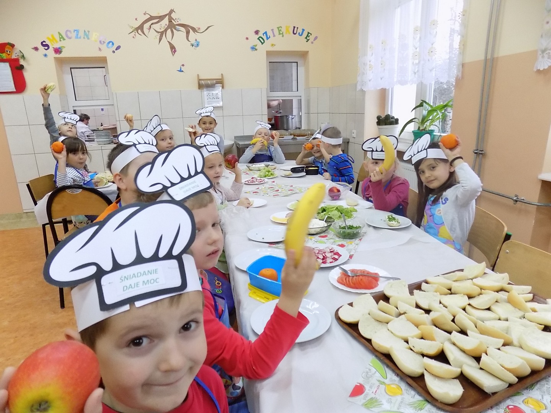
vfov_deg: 58.9
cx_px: 276
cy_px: 206
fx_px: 366
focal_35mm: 23
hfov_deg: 73.9
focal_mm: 4
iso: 360
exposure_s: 1/30
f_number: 3.1
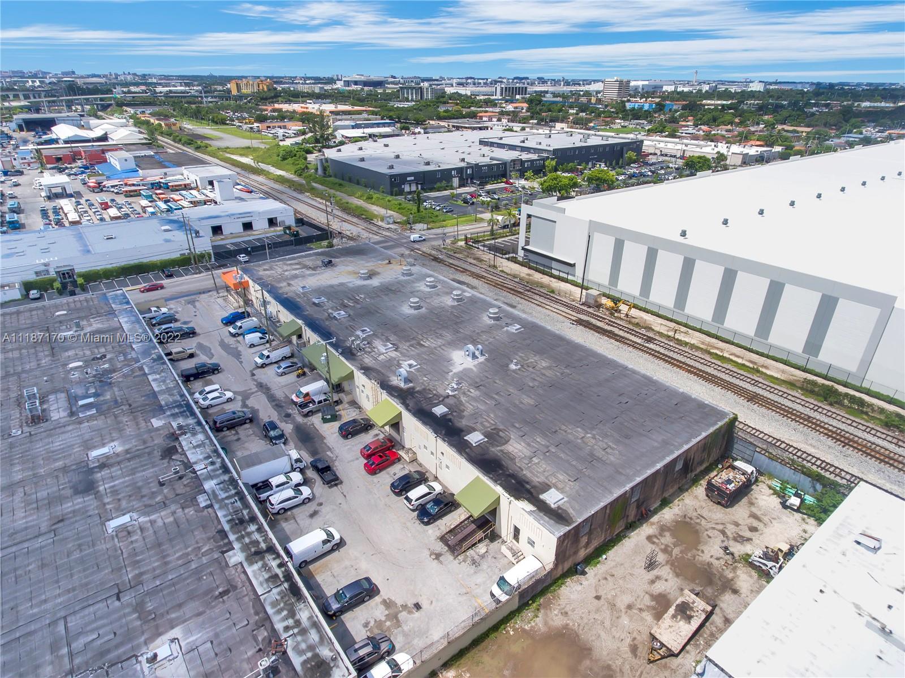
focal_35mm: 20
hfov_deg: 81.8
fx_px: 523
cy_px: 339
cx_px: 452
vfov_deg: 65.9
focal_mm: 3.61
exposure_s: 1/1800
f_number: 2.8
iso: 100
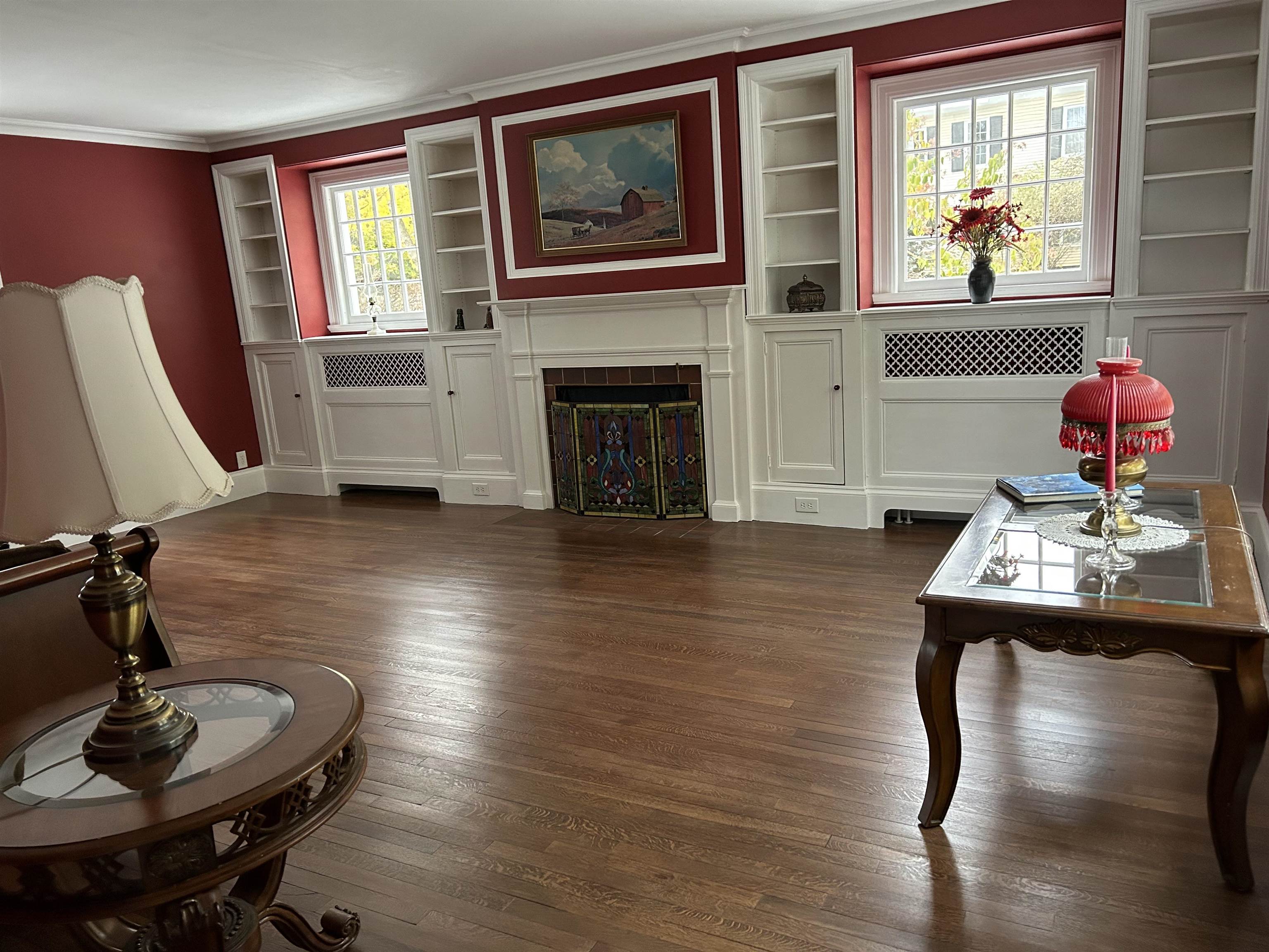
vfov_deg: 53.1
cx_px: 634
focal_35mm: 26
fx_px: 953
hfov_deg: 67.3
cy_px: 476
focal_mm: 5.7
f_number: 1.5
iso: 320
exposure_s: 1/60
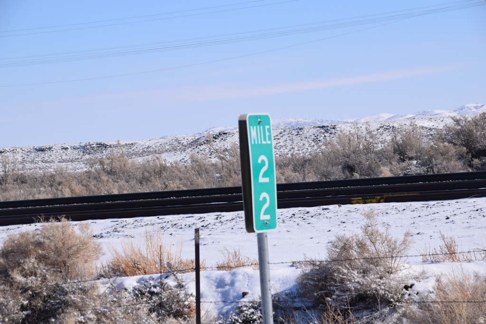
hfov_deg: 12.5
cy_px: 162
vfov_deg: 8.3
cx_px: 243
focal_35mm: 165
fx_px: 2228
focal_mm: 110
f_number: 9
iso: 200
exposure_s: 1/640
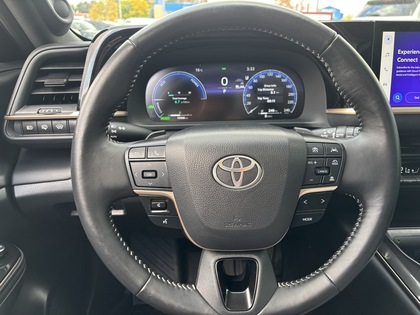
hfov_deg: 67.3
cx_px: 210
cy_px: 158
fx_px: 315
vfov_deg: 53.1
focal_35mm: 26
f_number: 1.6
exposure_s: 1/95
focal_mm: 5.96
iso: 125
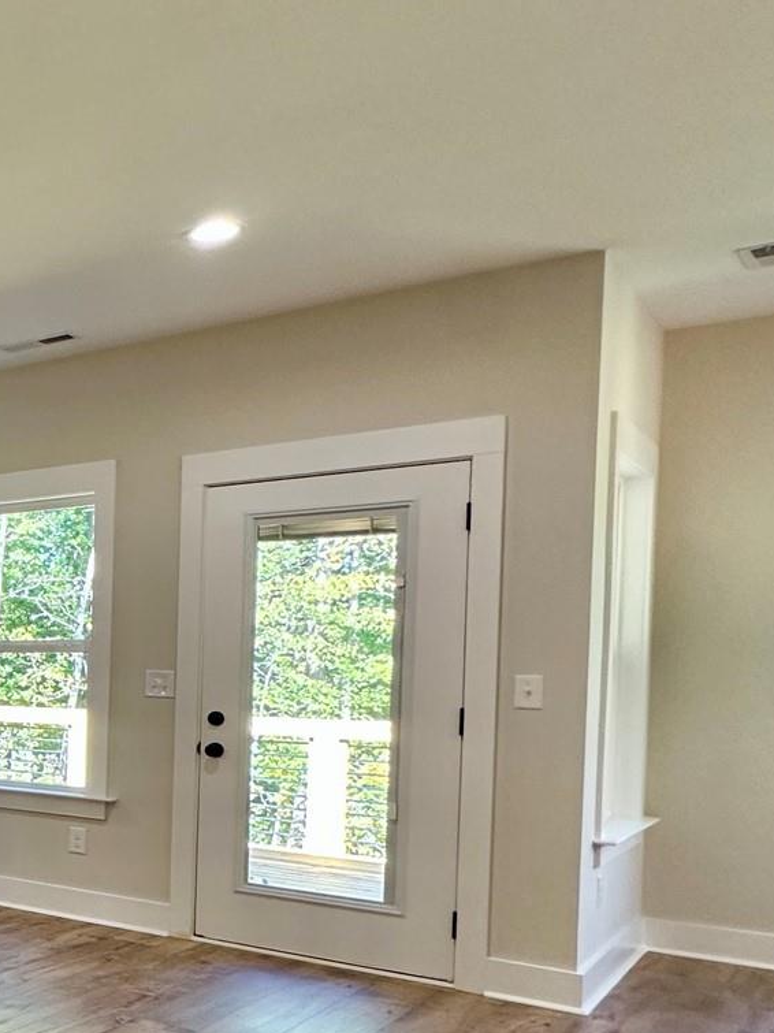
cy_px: 690
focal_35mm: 38
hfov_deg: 24.6
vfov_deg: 48.2
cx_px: -496
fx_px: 1133
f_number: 2.2
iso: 160
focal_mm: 2.22
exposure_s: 1/120
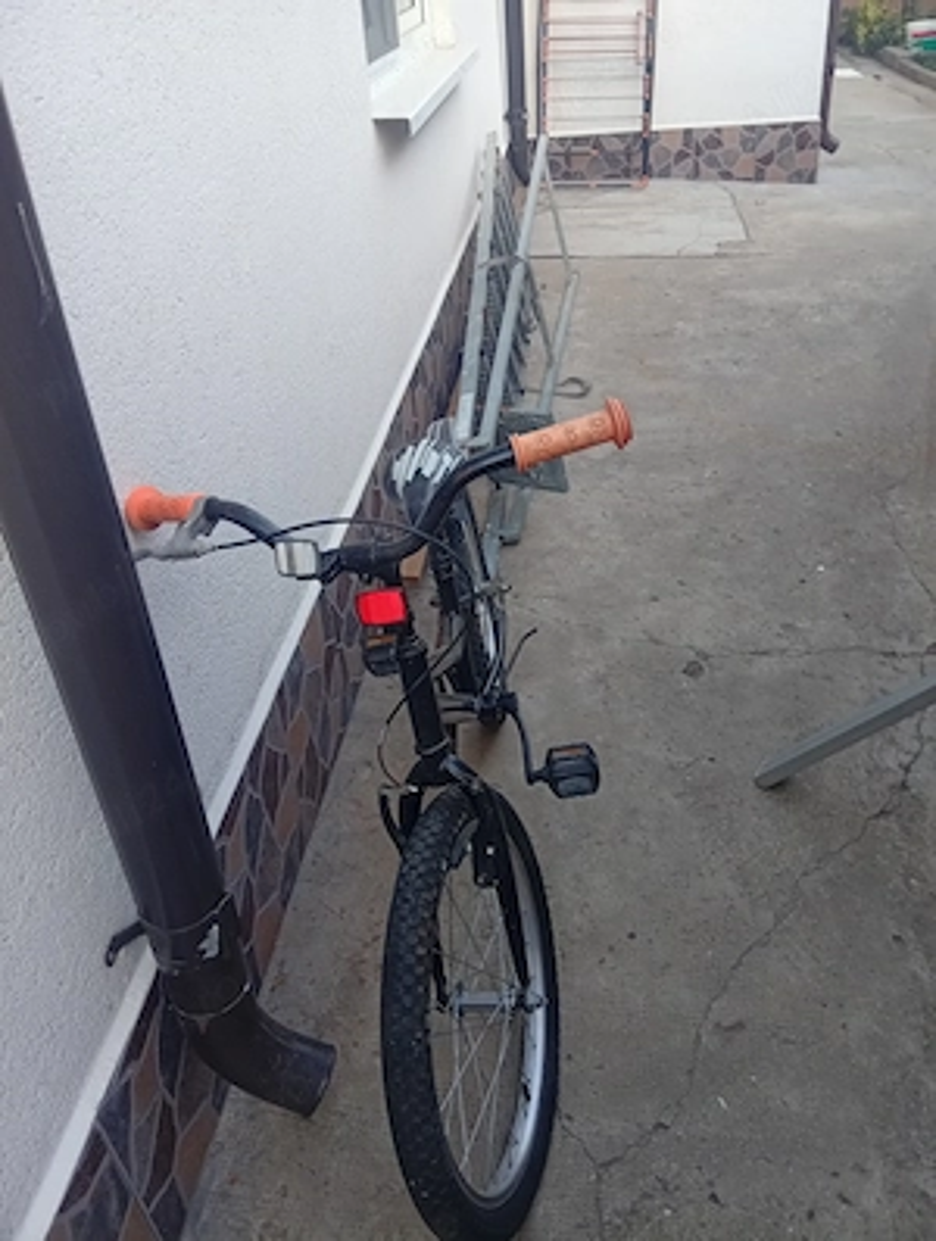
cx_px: 468
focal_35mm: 27
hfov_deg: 51.5
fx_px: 970
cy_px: 620
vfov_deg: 65.2
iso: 71
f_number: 1.8
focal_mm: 3.84
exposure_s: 1/50
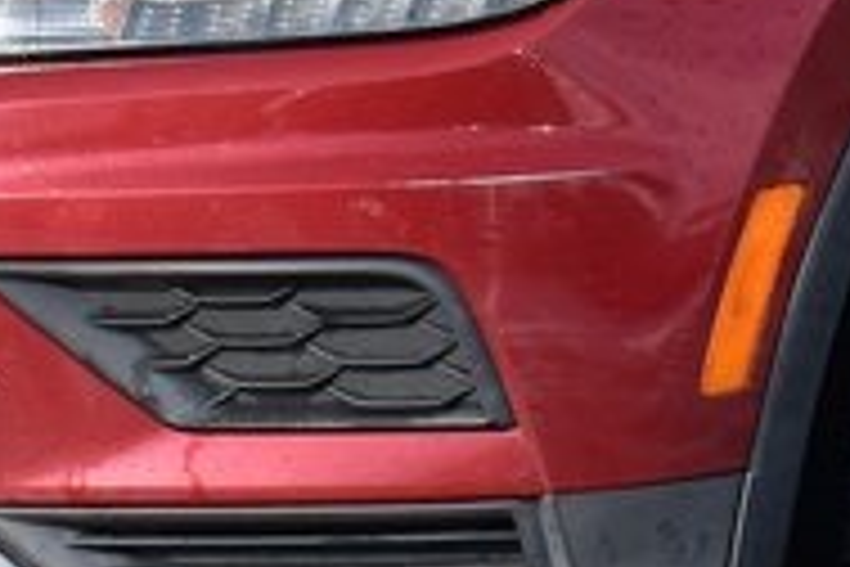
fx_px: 6516
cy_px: -187
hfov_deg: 7.4
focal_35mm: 276
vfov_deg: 5.0
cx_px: 980
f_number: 11
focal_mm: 34
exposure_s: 1/400
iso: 400
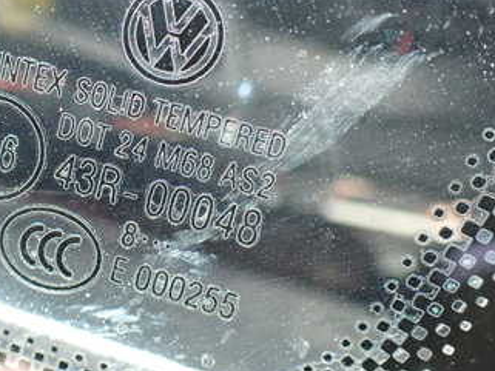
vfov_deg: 26.0
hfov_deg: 33.3
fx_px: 801
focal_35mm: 56
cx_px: 99
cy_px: 131
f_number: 2.3
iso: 250
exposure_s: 1/125
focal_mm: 5.4
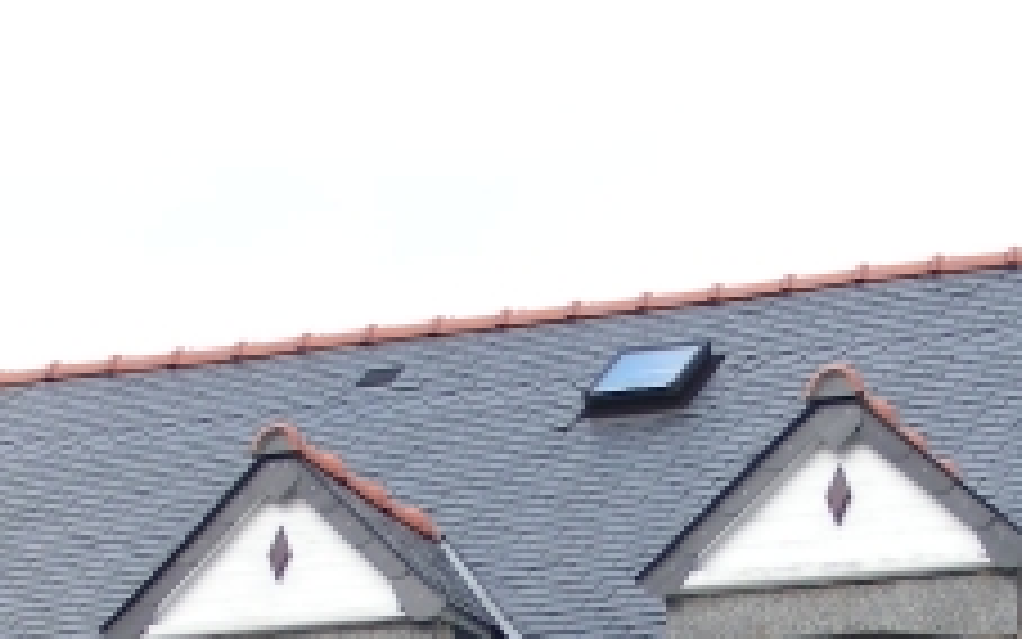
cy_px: 1040
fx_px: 3371
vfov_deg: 10.4
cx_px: 671
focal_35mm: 121
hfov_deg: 17.2
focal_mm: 6.3
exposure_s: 1/102
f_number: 3.5
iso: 50
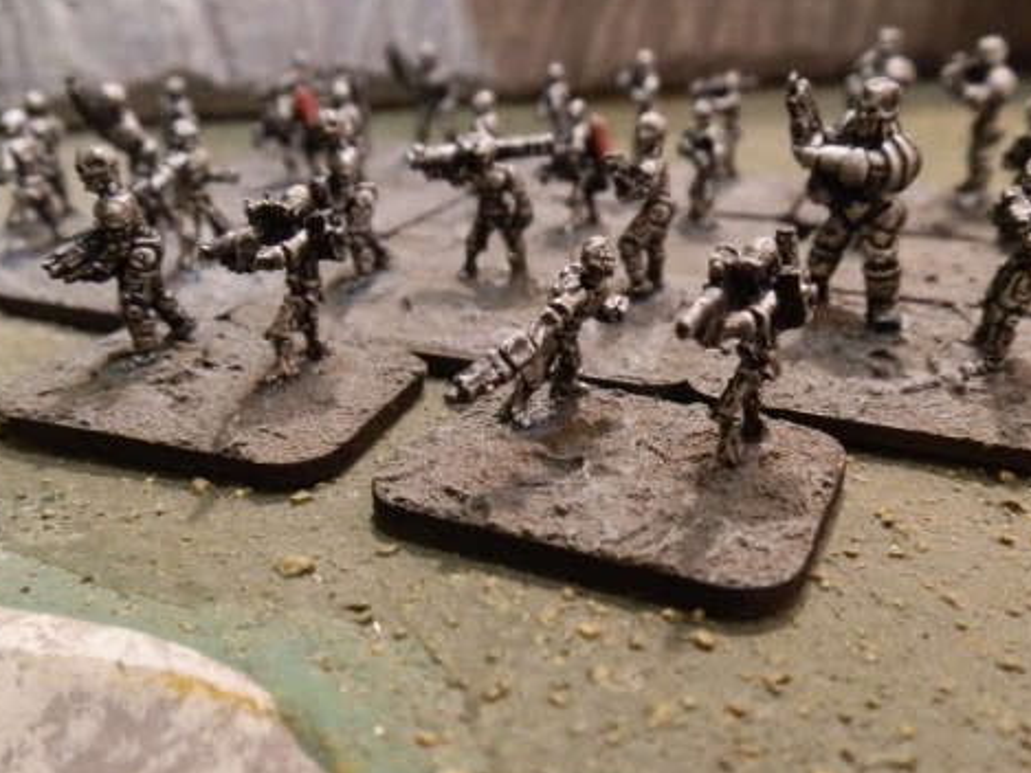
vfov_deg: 44.1
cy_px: 430
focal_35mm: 32
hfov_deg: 56.7
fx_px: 953
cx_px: 556
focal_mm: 5
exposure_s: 1/80
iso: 400
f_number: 3.1
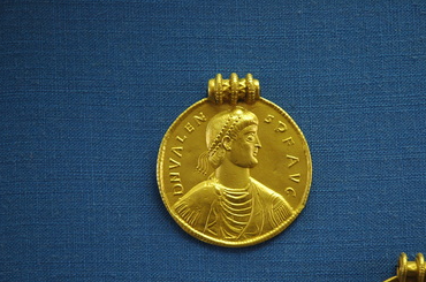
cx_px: 213
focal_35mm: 125
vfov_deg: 10.9
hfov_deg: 16.4
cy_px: 162
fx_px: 1476
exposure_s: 1/40
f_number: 4.5
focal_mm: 70
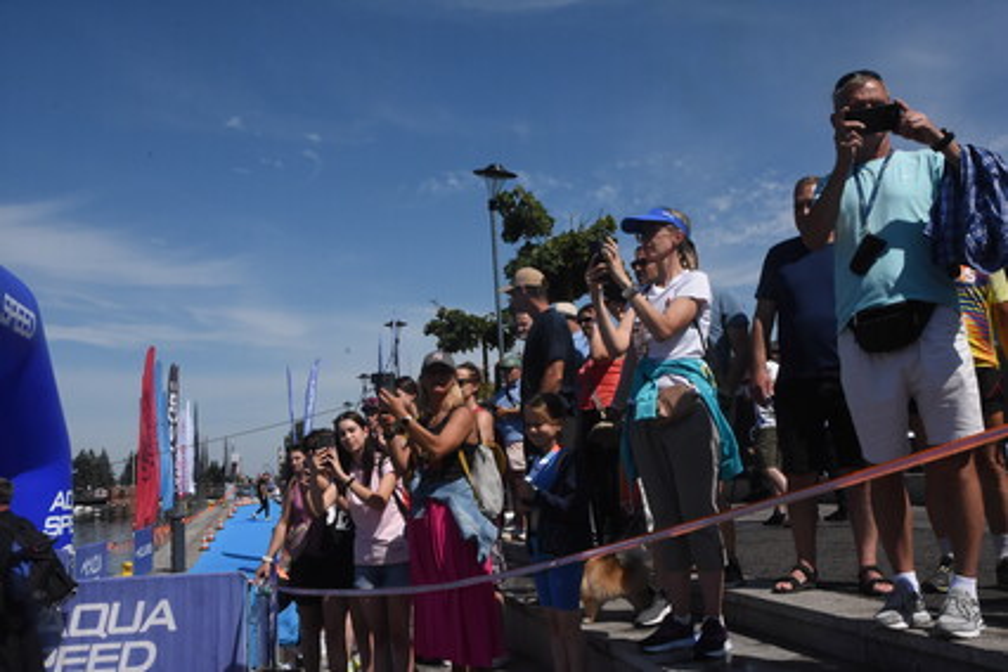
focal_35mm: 36
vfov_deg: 36.9
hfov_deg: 53.1
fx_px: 1008
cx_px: 504
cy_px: 336
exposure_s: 1/1000
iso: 1250
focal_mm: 24
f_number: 16
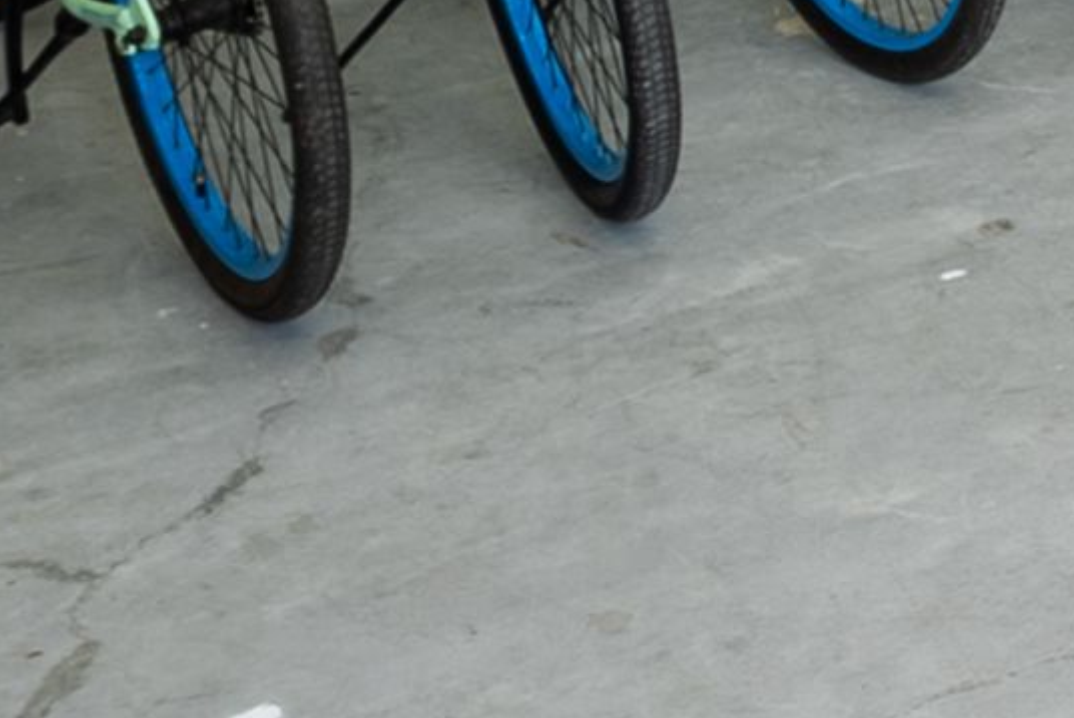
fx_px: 2836
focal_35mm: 95
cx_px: 1920
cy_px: -894
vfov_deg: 12.1
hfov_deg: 17.5
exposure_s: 1/4
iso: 80
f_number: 7.1
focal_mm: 12
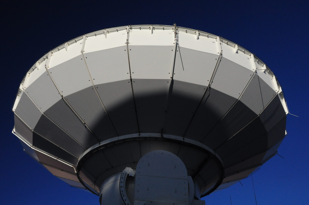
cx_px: 154
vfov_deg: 34.1
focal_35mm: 39
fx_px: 334
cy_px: 102
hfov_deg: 49.6
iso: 1250
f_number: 14
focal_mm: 26
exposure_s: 1/800
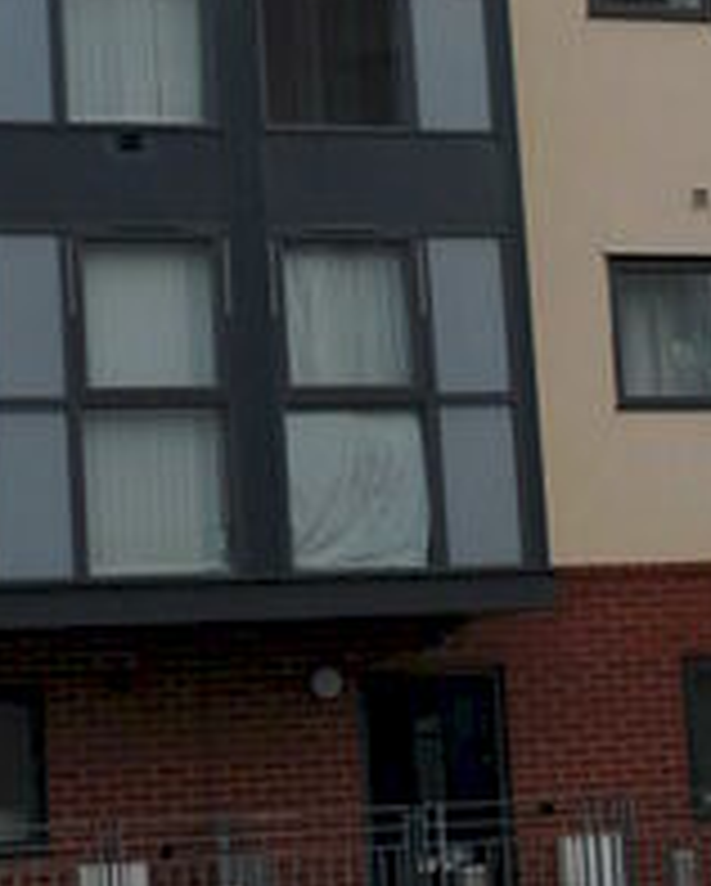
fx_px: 3152
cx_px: 119
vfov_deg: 15.9
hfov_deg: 12.8
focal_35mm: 120
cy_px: 218
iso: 100
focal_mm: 32
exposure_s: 1/160
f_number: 4.8
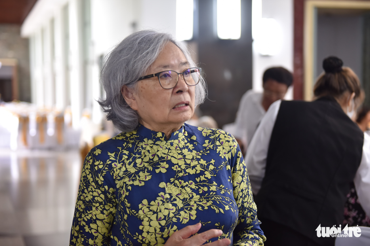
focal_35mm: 56
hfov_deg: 35.6
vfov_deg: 24.2
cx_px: 185
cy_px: 123
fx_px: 576
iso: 1250
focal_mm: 56
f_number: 2.8
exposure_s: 1/250
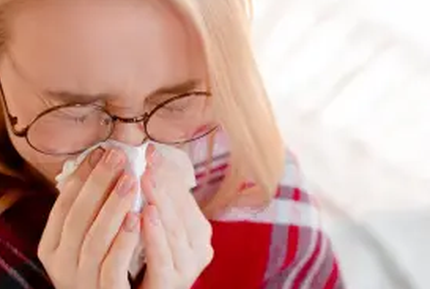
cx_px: 209
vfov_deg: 21.3
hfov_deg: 31.4
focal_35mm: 64
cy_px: 123
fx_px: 766
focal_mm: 35
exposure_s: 1/250
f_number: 2.2
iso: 100
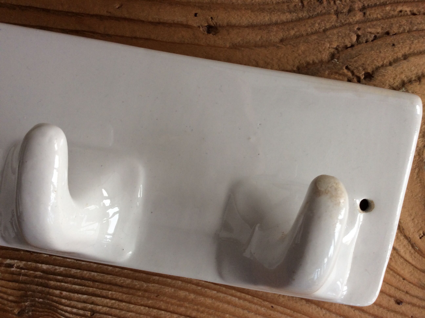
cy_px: 159
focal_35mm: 32
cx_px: 212
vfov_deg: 44.1
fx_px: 392
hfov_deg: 56.9
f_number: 2.4
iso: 40
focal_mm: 3.3
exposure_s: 1/25
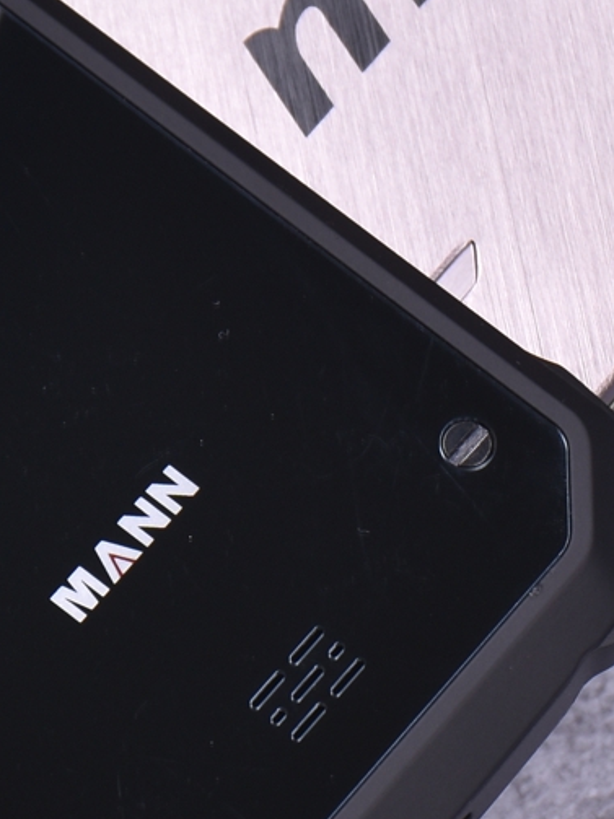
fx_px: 12161
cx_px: -86
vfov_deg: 3.9
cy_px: 308
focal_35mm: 514
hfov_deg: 2.9
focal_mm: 70
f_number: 5.6
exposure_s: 1/200
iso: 100
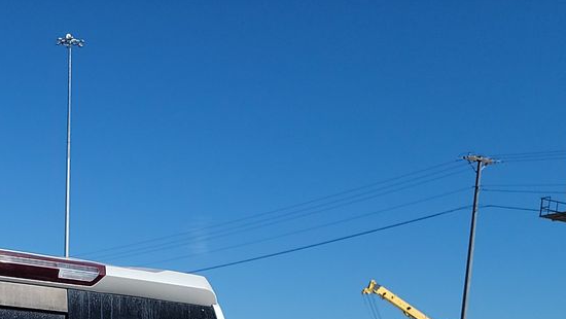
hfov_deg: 27.4
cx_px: 130
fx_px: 1141
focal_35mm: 76
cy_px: 614
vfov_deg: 13.8
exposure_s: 1/1994
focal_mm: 6.7
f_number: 1.8
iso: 50
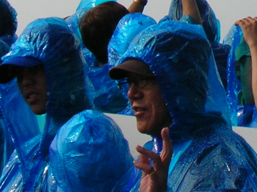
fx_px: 1824
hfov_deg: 8.0
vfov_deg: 5.9
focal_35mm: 246
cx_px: 308
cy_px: -135
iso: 50
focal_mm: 10.9
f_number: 3.7
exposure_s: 1/1344
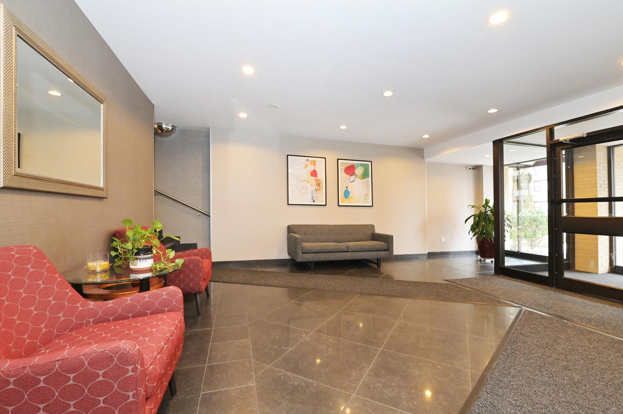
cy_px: 218
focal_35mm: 15
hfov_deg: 100.4
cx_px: 317
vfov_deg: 77.2
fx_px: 259
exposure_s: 1/50
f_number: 8
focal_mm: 14
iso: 3200
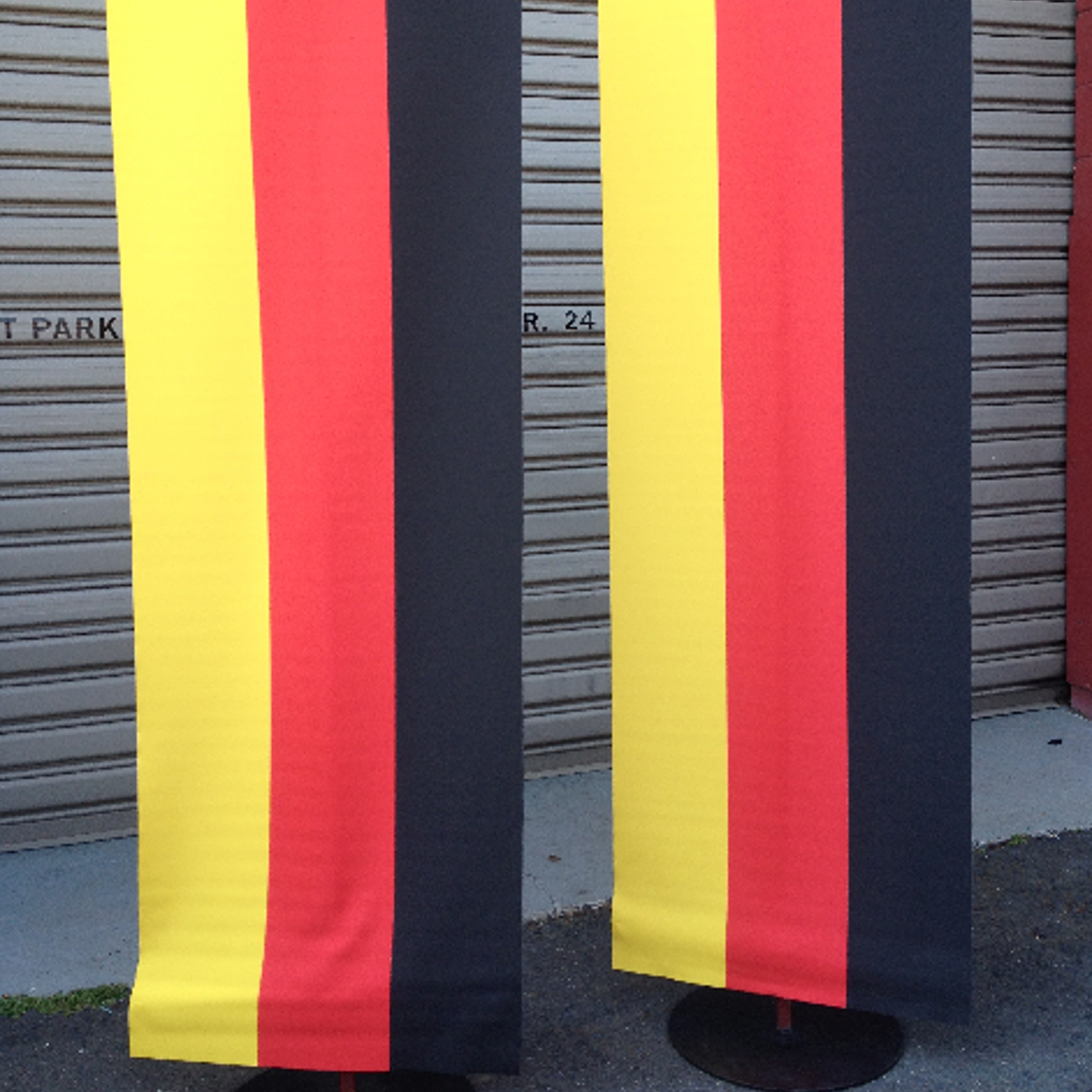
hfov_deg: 40.0
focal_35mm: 42
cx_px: 549
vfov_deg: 39.8
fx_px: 1499
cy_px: 431
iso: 50
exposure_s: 1/175
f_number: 2.4
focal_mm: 4.28
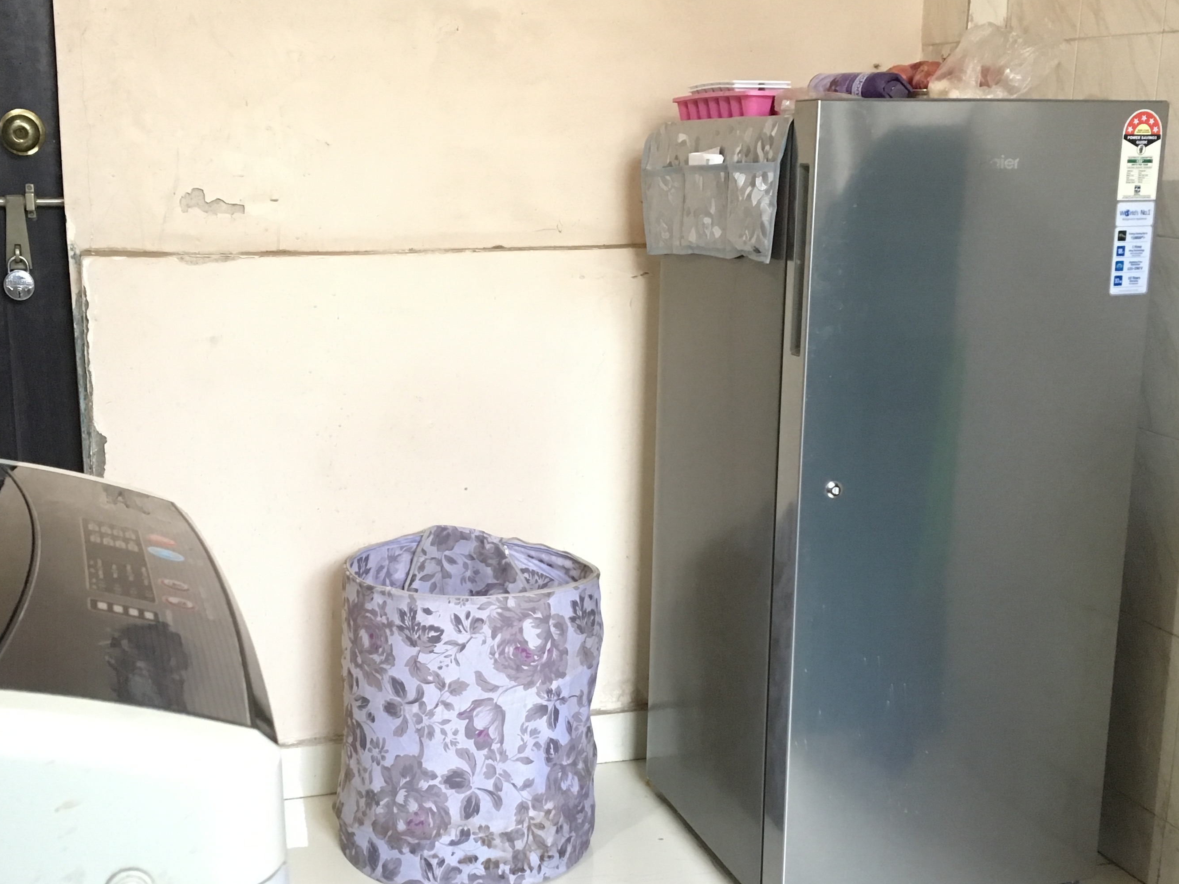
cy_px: 495
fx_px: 1499
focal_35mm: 44
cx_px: 507
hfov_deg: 42.8
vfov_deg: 32.8
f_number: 2.2
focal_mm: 4.15
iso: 200
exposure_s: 1/25
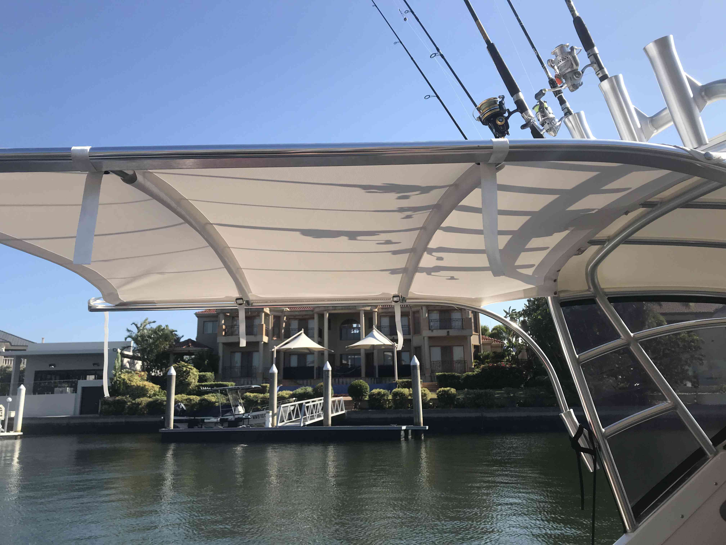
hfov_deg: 63.4
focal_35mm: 28
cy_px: 272
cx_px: 363
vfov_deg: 49.7
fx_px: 587
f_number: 1.8
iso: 20
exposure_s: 1/2128
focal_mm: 3.99
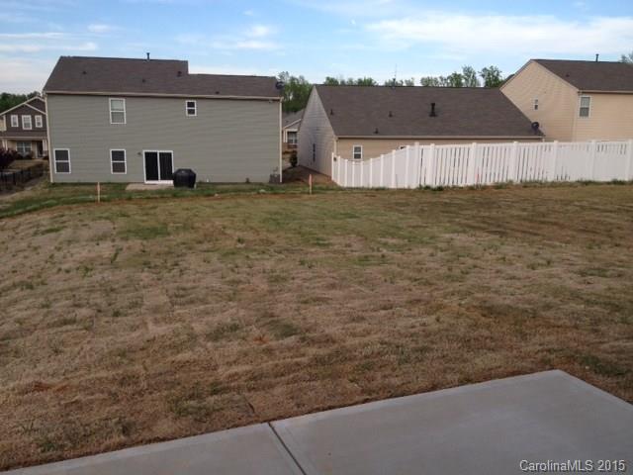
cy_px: 238
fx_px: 640
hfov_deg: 52.6
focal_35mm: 35
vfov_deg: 40.7
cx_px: 316
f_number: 2.4
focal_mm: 4.28
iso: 50
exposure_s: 1/575
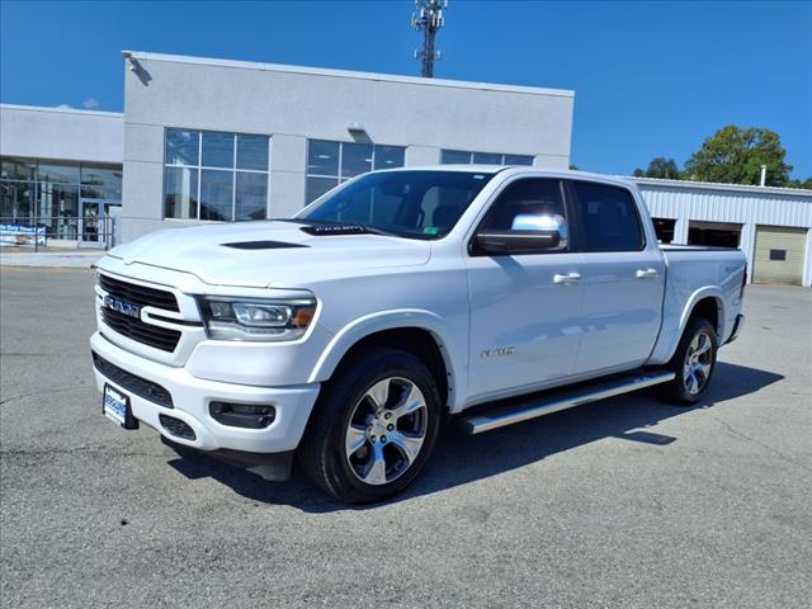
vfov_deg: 51.4
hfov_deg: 65.3
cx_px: 406
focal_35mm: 27
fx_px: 633
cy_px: 304
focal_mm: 3.58
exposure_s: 1/2500
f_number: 1.9
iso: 40
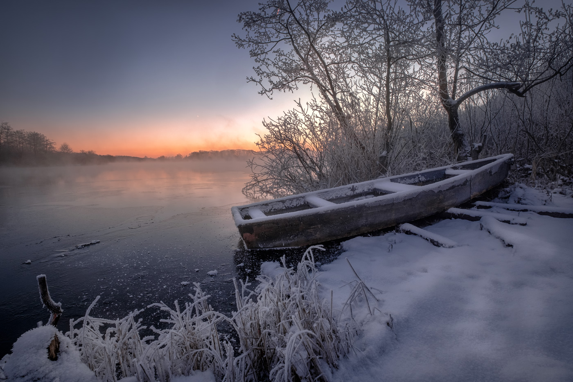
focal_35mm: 15
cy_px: 191
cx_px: 286
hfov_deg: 100.4
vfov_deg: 77.3
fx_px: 239
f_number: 16
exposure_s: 1/4
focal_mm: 10
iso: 400
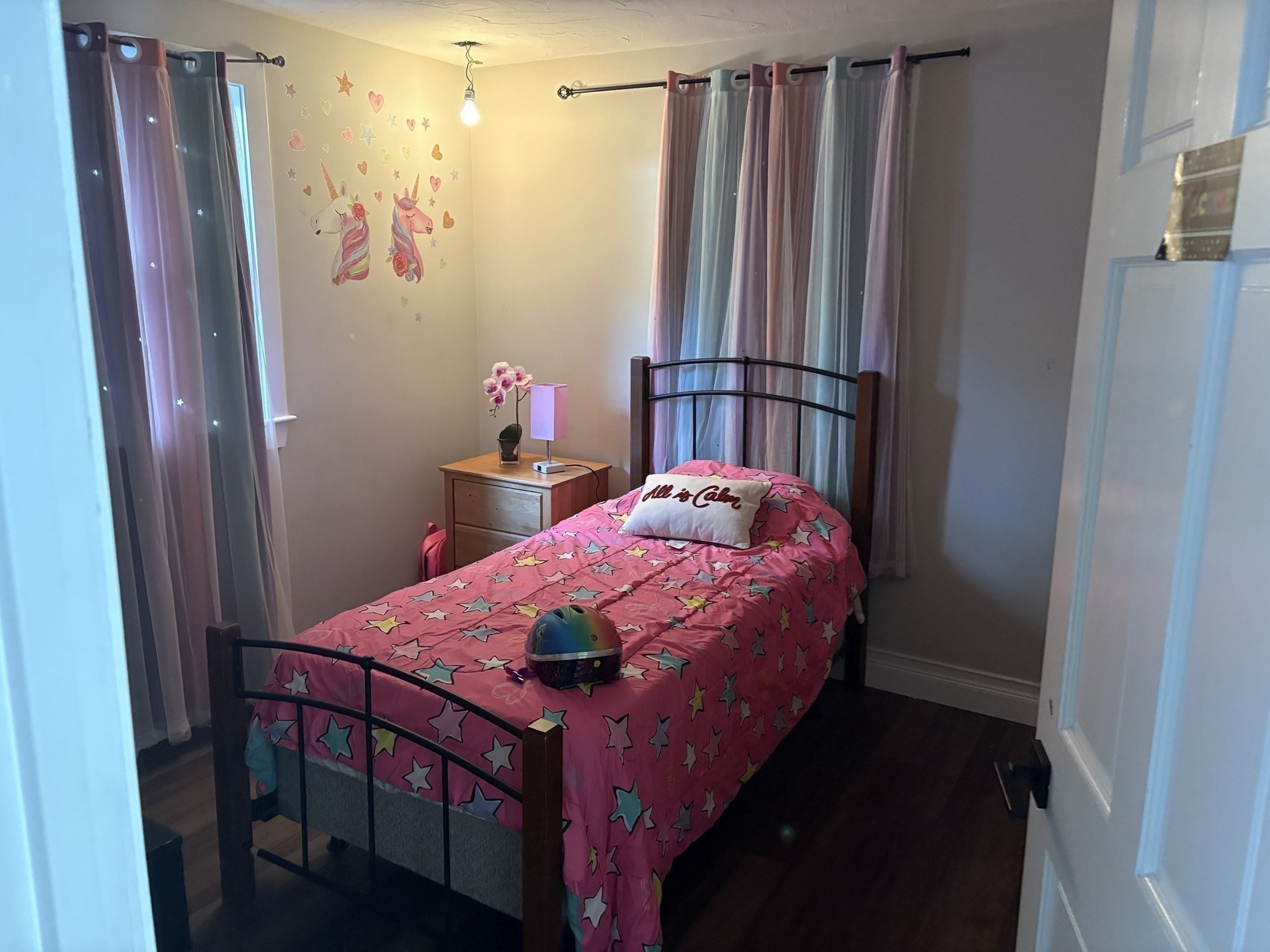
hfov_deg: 67.3
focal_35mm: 26
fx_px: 954
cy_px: 476
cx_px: 635
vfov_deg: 53.1
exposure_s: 1/30
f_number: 1.6
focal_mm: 5.96
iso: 500
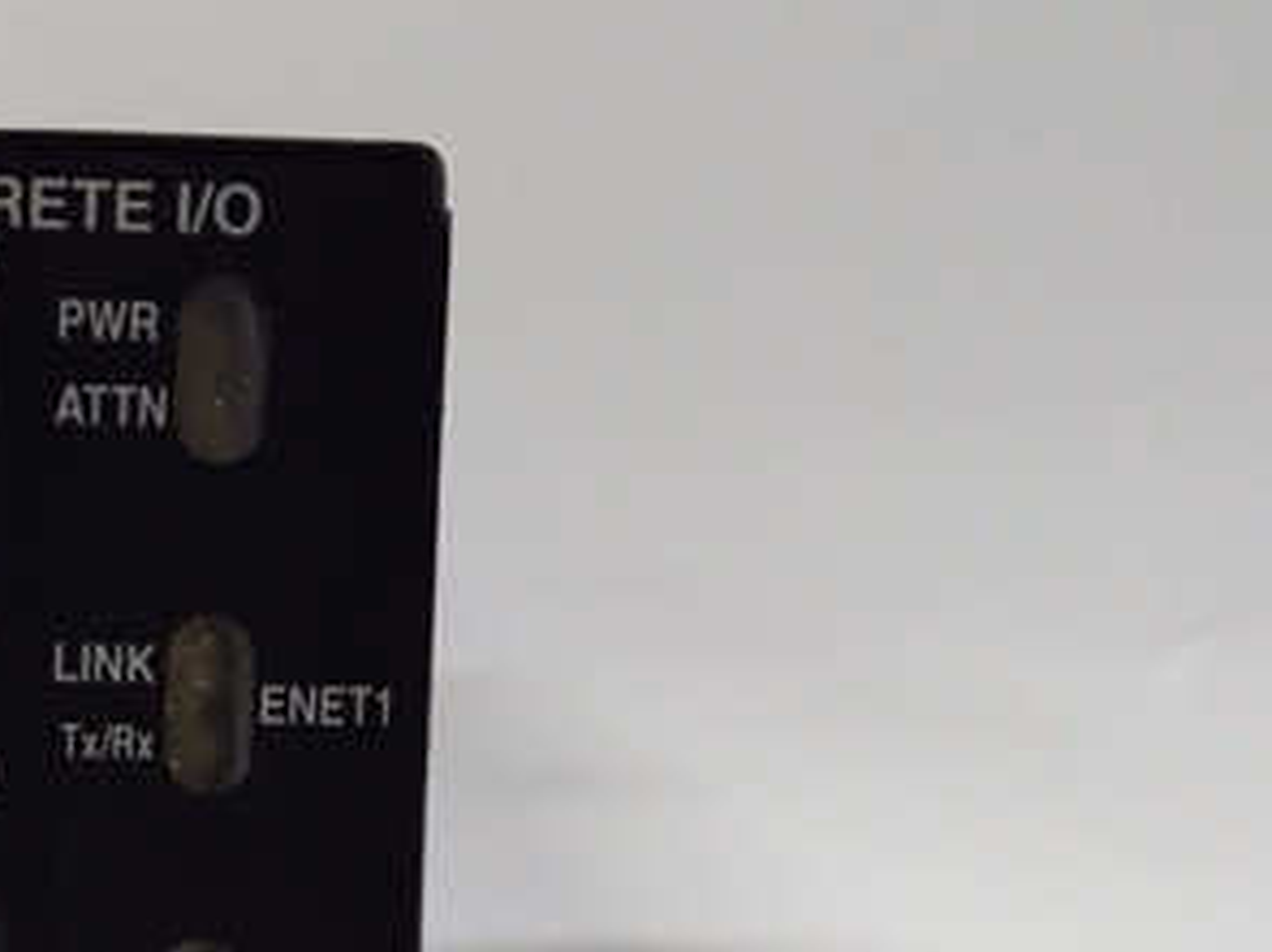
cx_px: 60
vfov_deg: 25.7
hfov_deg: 32.7
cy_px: 857
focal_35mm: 55
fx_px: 2020
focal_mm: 3.79
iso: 565
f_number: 2
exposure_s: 1/33
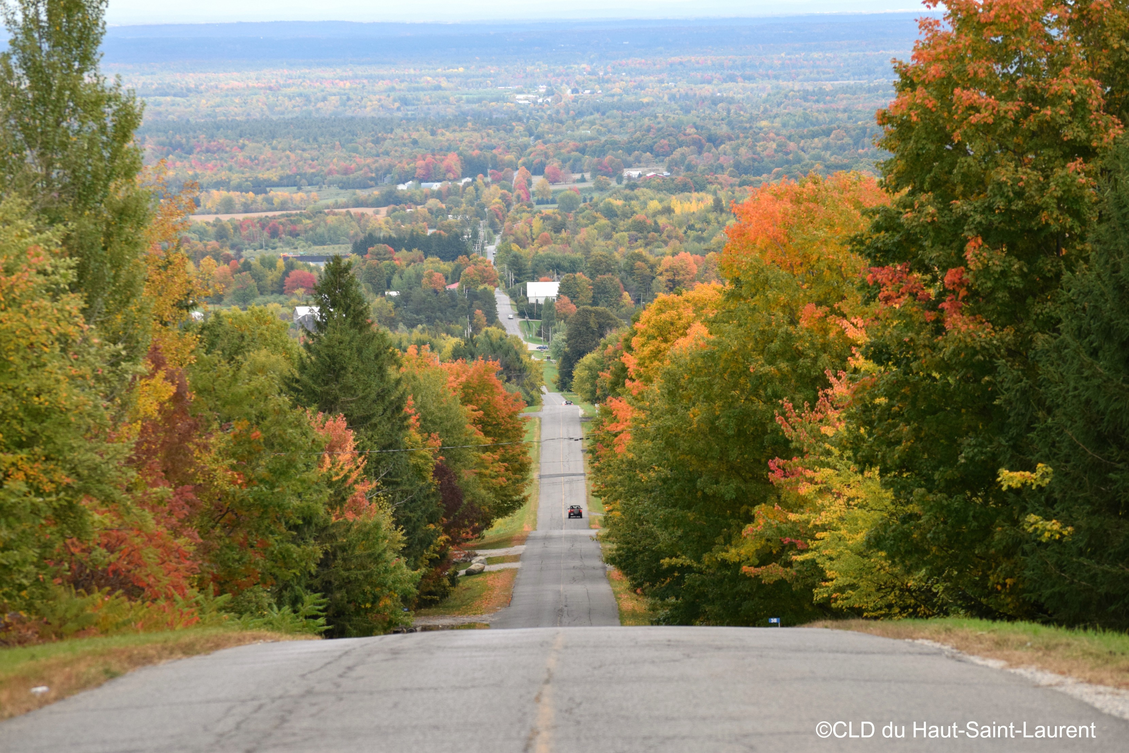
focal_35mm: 165
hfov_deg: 12.5
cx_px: 564
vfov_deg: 8.3
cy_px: 376
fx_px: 5174
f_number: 8
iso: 800
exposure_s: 1/400
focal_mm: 110
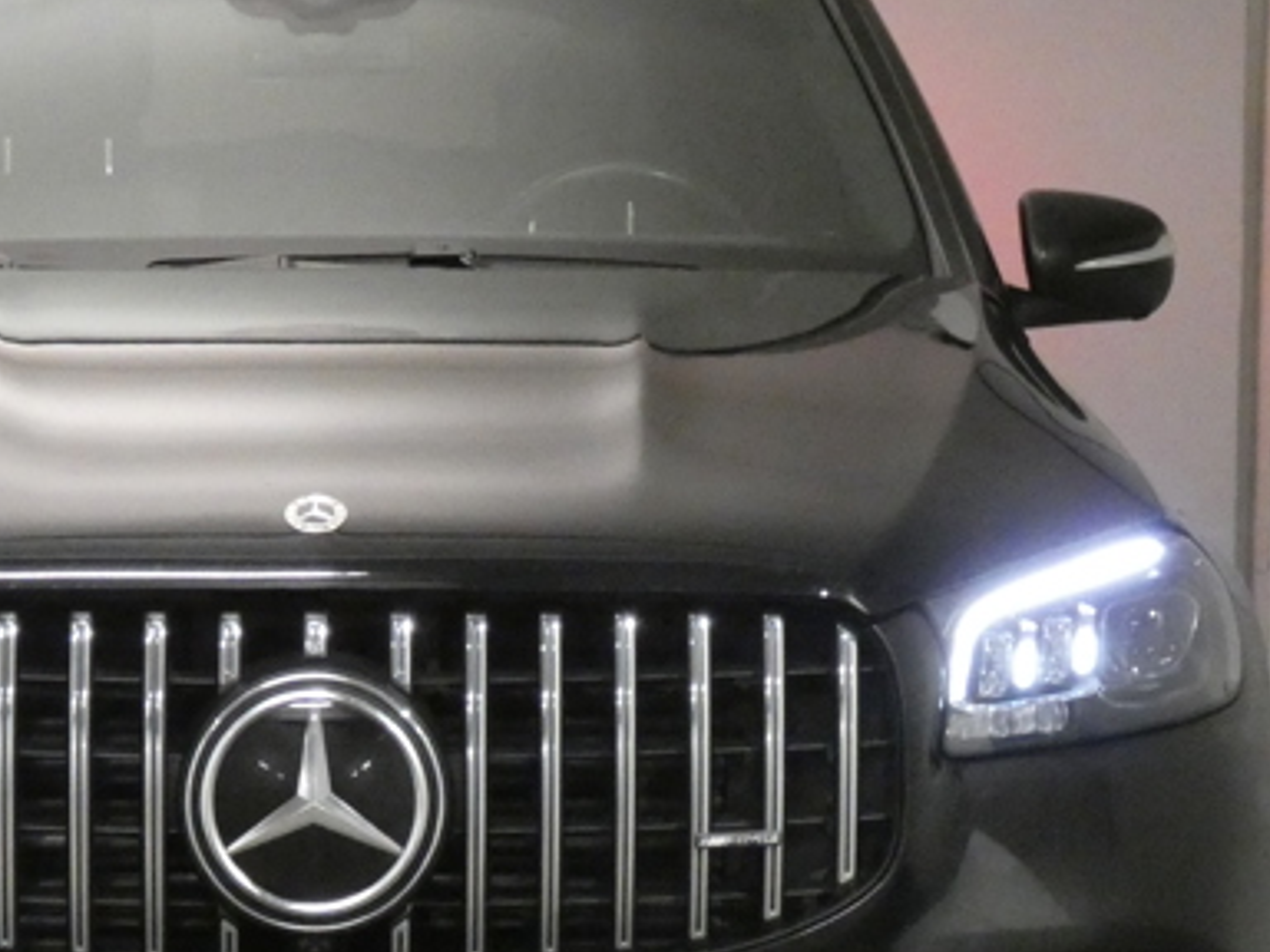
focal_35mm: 127
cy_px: 721
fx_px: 4659
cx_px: 318
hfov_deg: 15.5
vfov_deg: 11.6
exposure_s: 1/60
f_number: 4.1
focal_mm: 10.8
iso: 1600
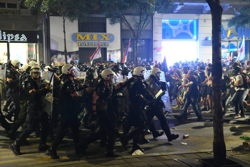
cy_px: 84
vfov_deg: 24.6
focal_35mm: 55
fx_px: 382
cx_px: 125
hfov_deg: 36.3
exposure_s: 1/160
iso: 10000
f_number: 3.5
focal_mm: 55
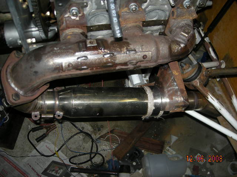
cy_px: 88
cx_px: 118
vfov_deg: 40.7
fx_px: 240
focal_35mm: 35
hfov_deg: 52.6
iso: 64
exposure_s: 1/60
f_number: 2.8
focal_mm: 5.7
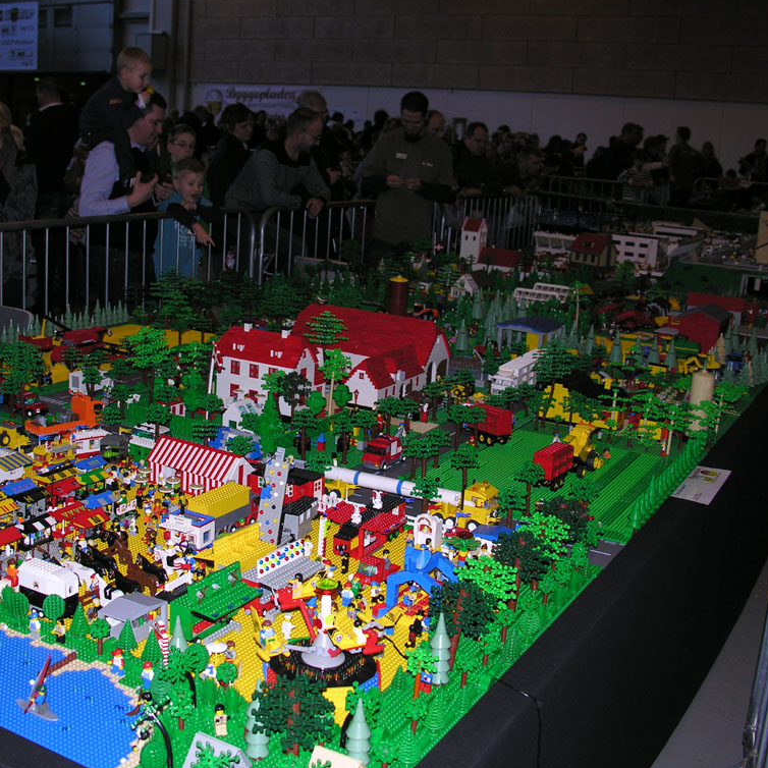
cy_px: 379
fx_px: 1054
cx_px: 301
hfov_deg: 39.8
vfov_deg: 40.0
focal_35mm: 42
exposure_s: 1/60.1
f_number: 2.8
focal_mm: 8.9
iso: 50
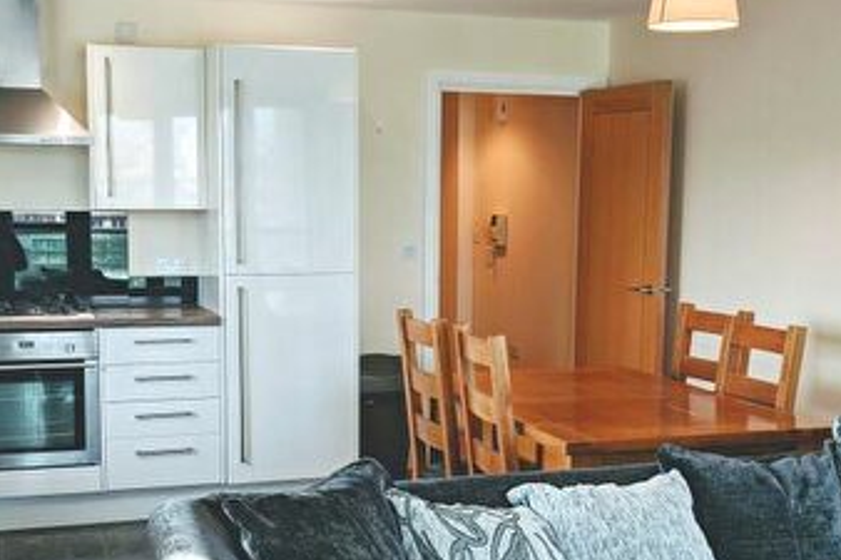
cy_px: 352
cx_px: 428
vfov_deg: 24.1
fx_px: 1308
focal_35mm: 56
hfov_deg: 35.7
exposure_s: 1/147
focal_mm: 4.67
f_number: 2
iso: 69
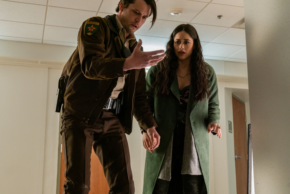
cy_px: 97
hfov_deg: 45.4
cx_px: 145
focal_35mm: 43
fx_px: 346
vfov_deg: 31.2
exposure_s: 1/200
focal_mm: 43
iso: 5000
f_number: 6.3
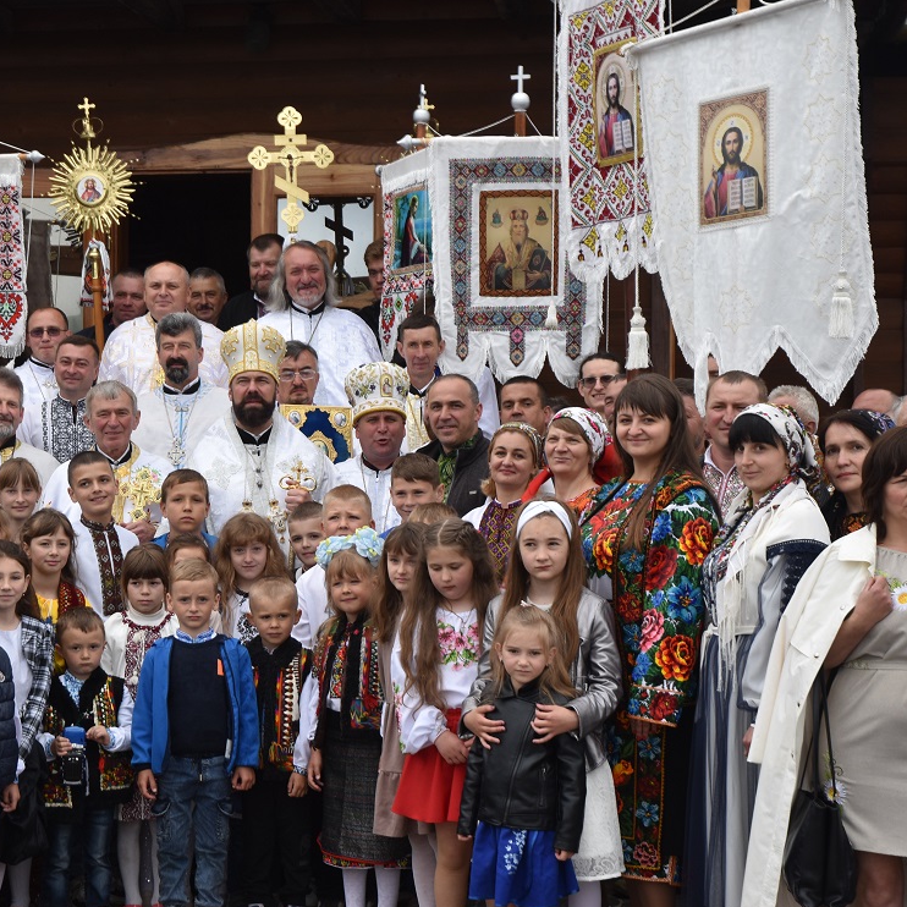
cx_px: 285
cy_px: 454
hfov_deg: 20.3
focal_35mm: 85
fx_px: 2520
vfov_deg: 20.4
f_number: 5.6
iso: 200
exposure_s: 1/250
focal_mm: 44
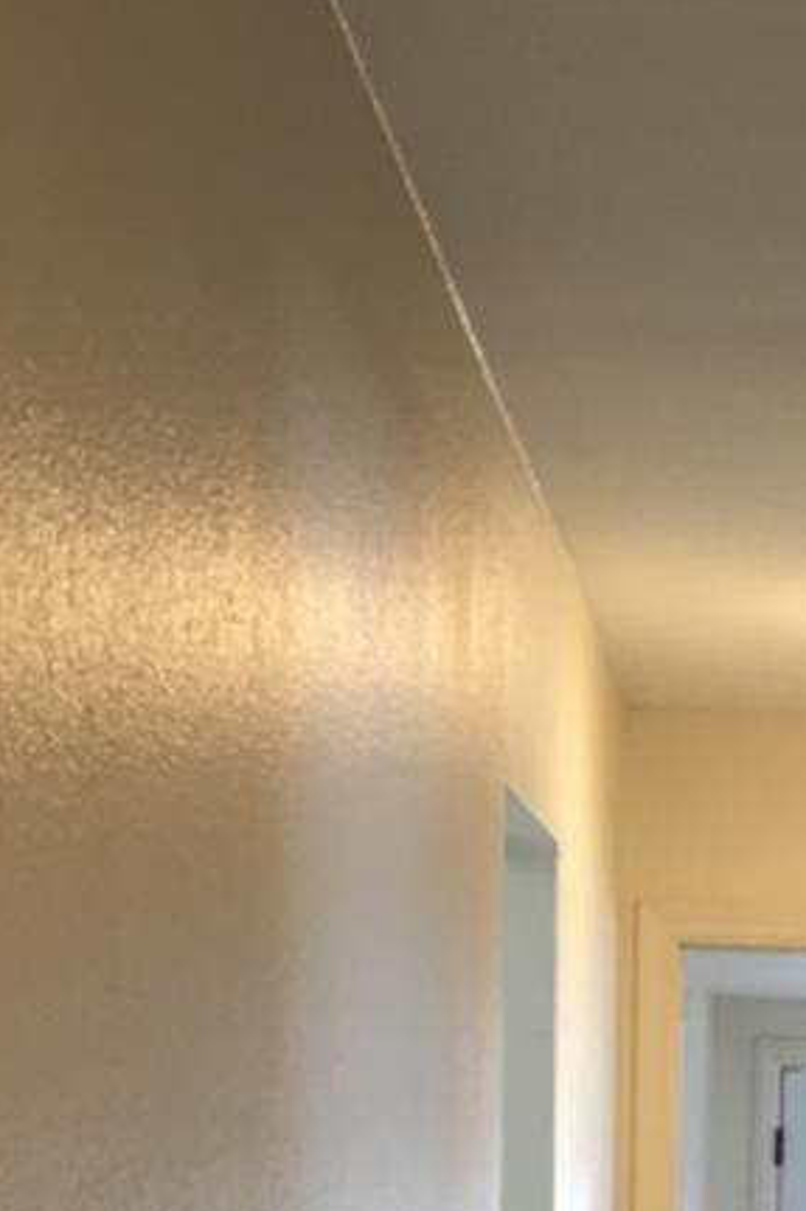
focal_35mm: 105
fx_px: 3529
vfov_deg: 17.9
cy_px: 1672
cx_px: 1010
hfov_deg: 12.7
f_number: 2.2
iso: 25
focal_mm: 4.15
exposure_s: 1/15
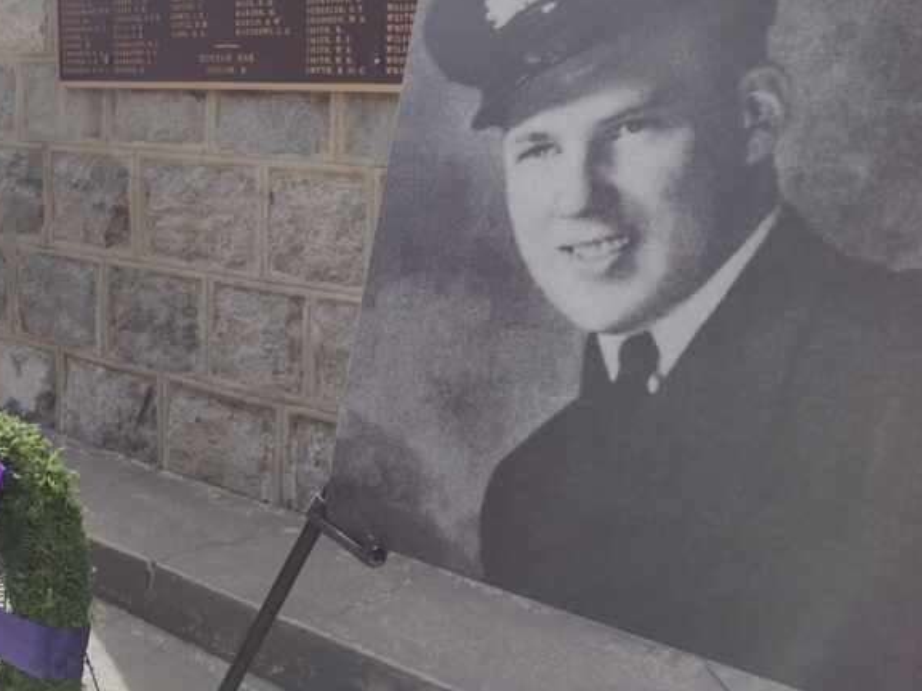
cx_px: 208
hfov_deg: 38.4
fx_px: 1278
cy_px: 243
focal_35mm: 48
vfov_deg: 30.1
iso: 100
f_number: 1.7
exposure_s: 1/1048
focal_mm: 4.71
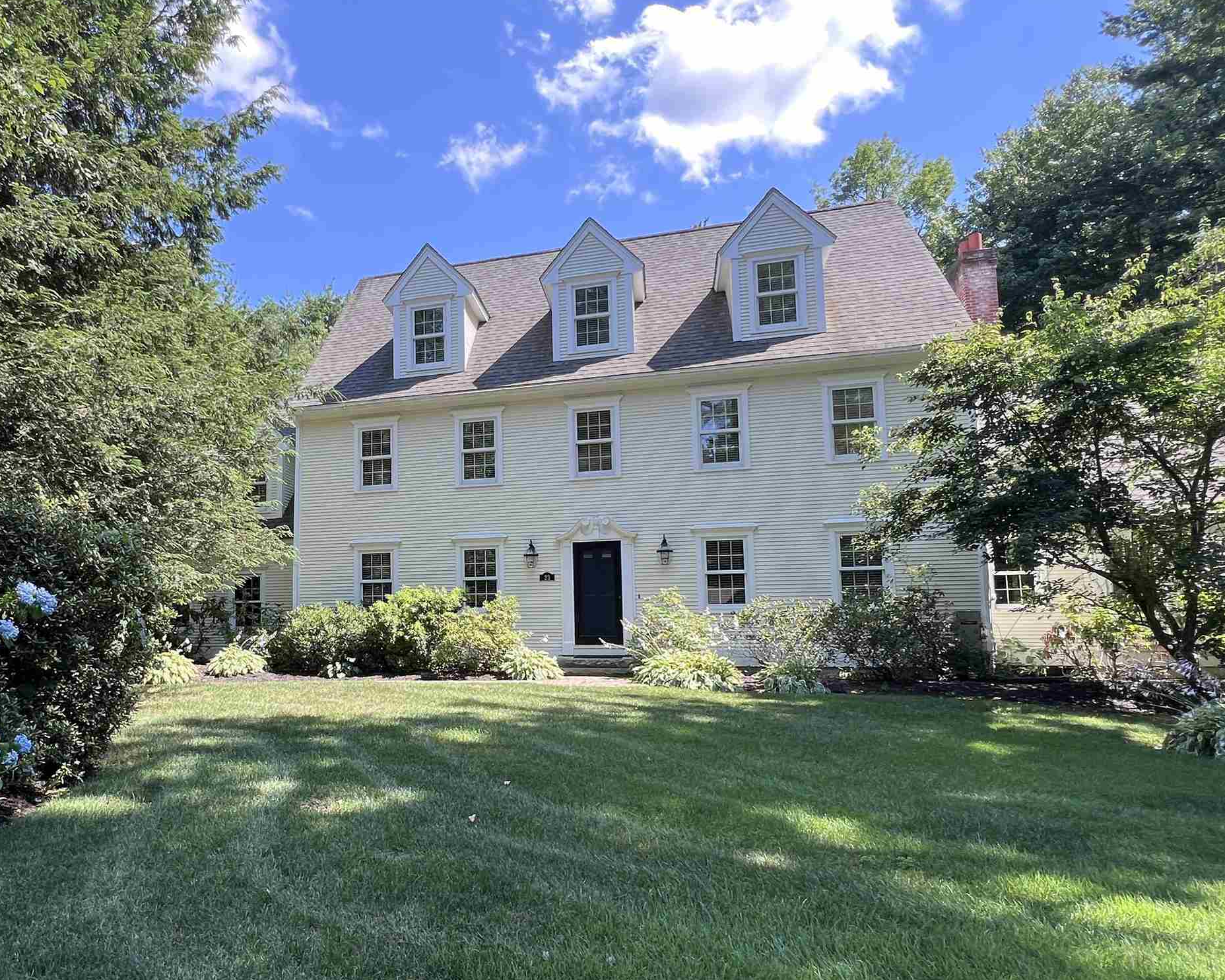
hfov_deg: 74.9
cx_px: 395
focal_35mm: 21
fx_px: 761
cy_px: 564
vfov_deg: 65.2
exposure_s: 1/289
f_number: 1.8
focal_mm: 1.57
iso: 32
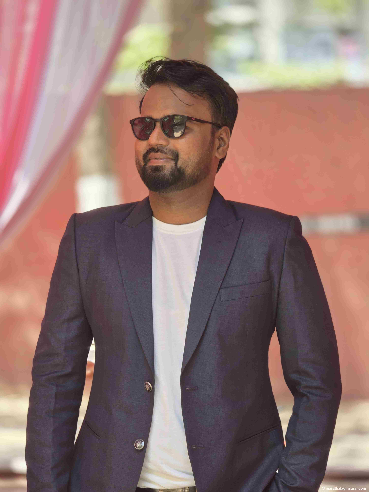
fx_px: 1635
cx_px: 184
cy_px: 246
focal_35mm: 115
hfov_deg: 12.9
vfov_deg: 17.1
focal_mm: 18.6
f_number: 3.4
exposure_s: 1/50.3
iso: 100
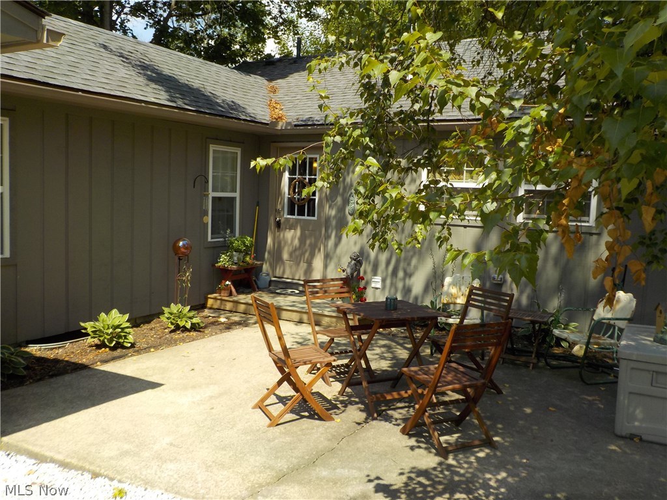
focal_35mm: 30
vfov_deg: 46.8
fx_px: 578
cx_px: 334
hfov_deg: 60.0
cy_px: 250
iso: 125
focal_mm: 4.1
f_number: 3.3
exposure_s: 1/640
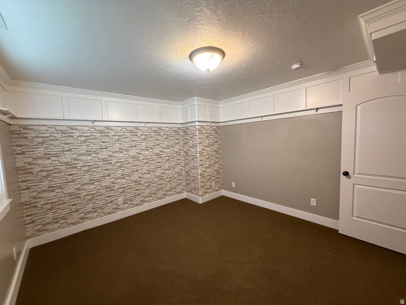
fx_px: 164
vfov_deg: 85.7
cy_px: 152
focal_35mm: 14
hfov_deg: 102.1
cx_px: 203
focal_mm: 2.22
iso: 500
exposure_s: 1/60
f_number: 2.2
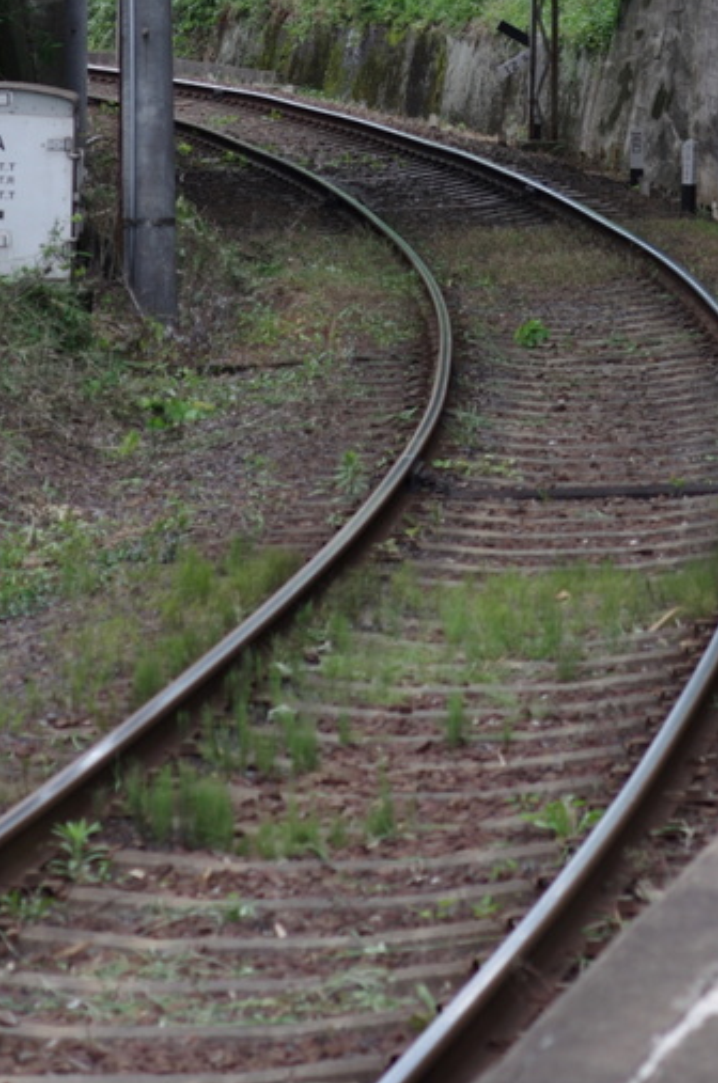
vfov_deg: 9.7
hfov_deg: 6.4
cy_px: 64
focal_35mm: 212
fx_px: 6368
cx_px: 545
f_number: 4
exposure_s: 1/125
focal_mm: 70
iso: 100
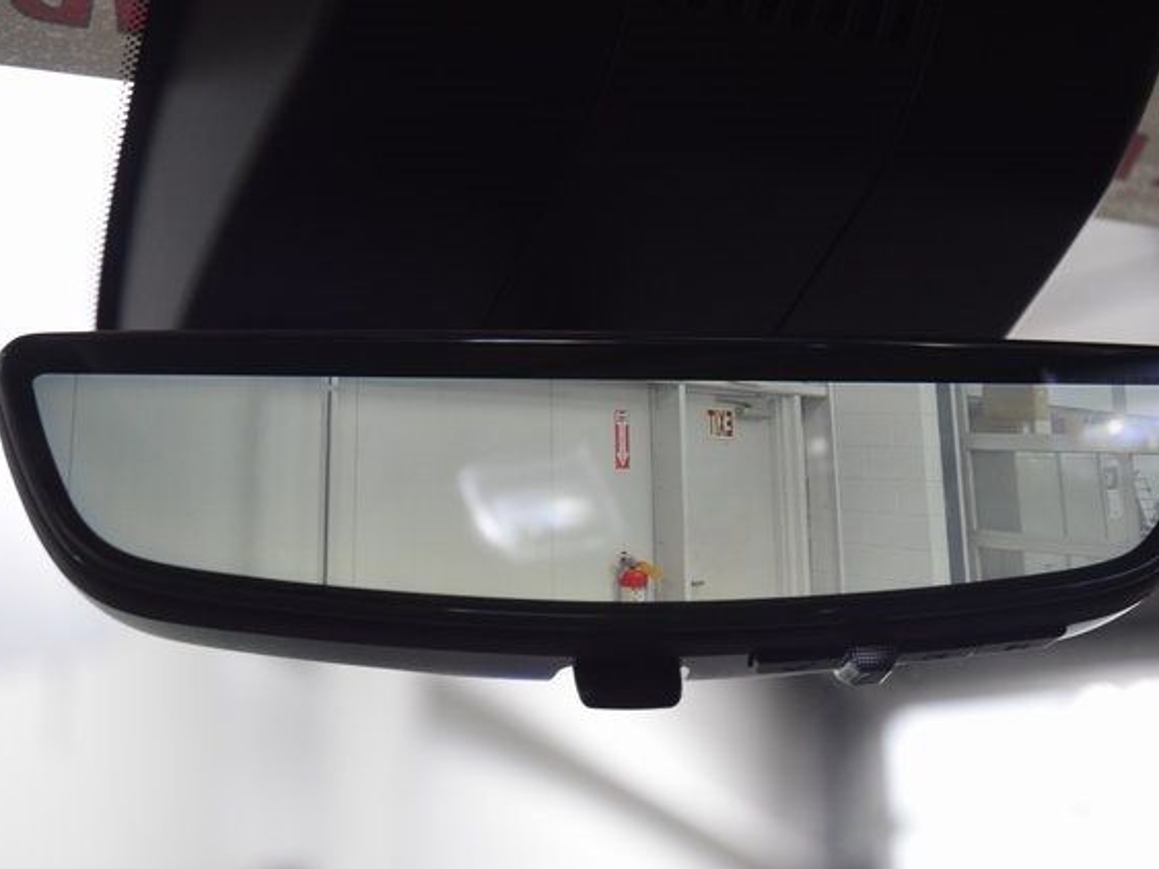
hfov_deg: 23.8
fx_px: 2745
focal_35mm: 82
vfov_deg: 18.0
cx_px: 597
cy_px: 438
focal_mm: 50
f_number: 4.5
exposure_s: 1/60
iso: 1600
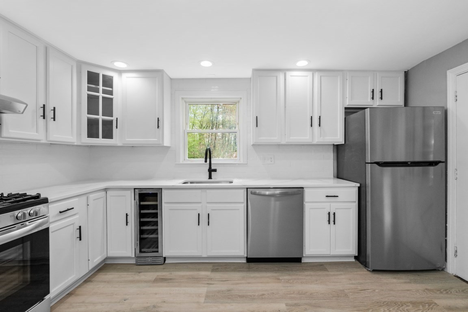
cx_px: 234
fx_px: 195
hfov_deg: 100.4
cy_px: 156
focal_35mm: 15
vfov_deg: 77.3
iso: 500
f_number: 6.3
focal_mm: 10
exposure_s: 1/80
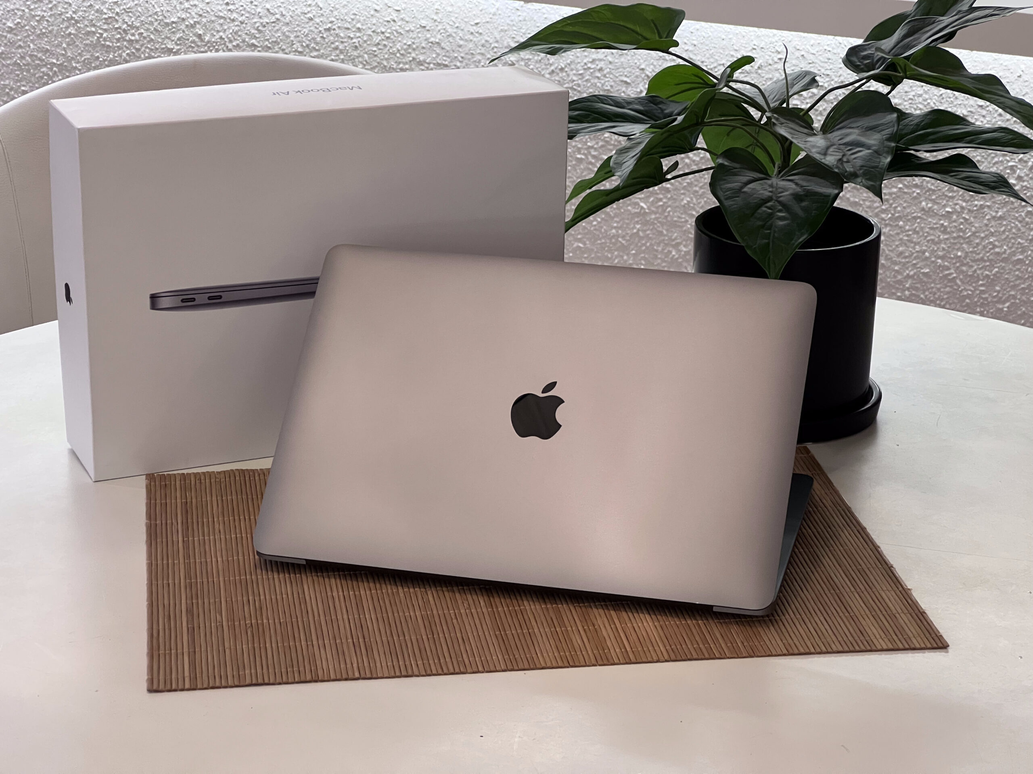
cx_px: 516
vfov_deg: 19.1
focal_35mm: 77
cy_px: 387
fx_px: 2298
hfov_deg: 25.3
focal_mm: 9
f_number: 2.8
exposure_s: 1/71
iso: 200
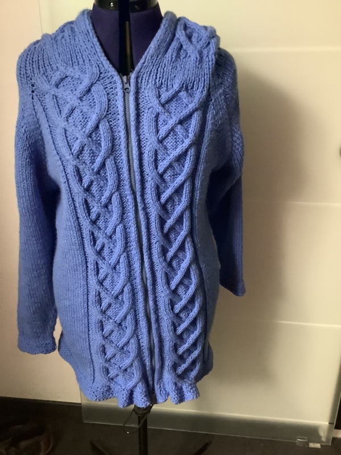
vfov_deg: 58.4
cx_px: 170
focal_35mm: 31
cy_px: 228
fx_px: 407
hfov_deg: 45.4
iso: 640
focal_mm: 3.3
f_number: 2.4
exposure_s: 1/20
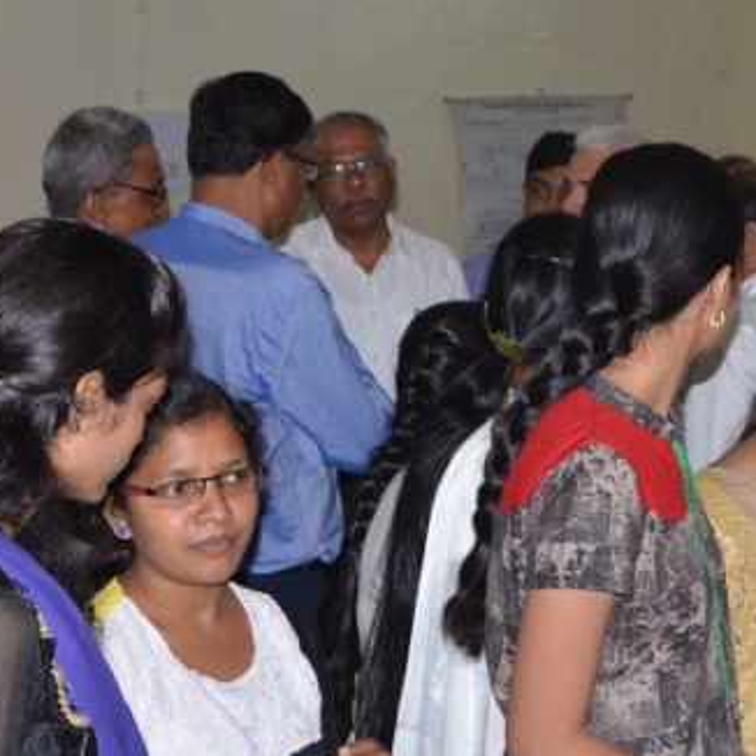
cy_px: 313
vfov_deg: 23.0
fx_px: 1853
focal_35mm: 75
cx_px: 615
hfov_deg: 22.7
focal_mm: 24
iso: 640
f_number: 5.6
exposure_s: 1/125
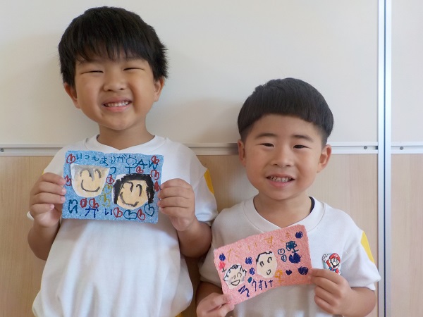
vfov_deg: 46.8
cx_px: 212
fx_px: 367
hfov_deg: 60.0
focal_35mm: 30
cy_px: 158
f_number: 3.3
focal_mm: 4.1
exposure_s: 1/30
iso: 200
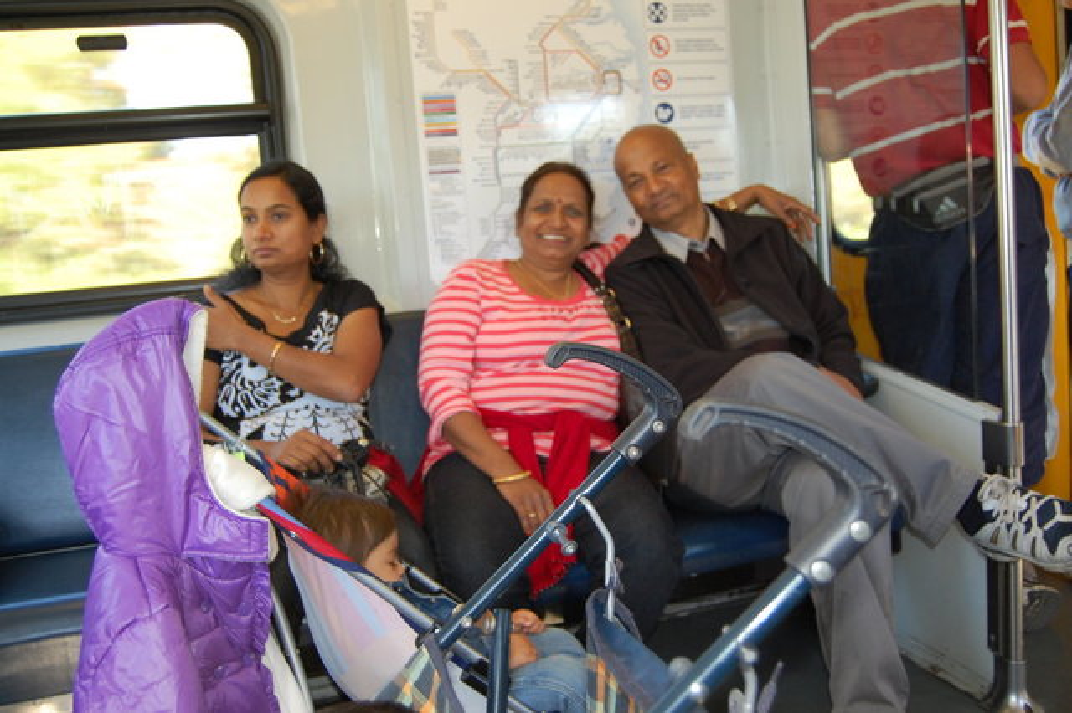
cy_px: 356
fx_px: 1027
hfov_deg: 55.1
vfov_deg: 38.3
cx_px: 536
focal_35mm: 34
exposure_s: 1/60
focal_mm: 23
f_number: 3.8
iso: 400
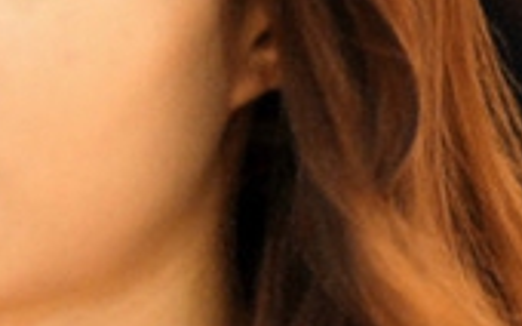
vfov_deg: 1.2
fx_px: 16193
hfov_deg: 1.8
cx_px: 21
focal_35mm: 1139
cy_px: 261
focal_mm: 200
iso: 2000
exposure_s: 1/50
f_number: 2.8
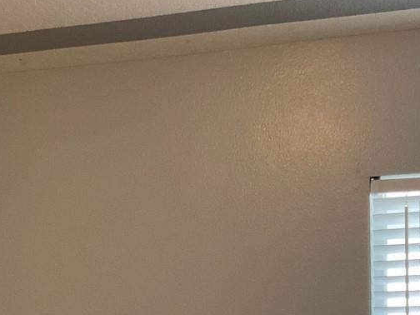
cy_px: 329
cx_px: 128
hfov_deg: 21.2
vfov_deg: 15.7
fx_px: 1116
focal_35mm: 92
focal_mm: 3
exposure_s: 1/120
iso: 40
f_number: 1.8
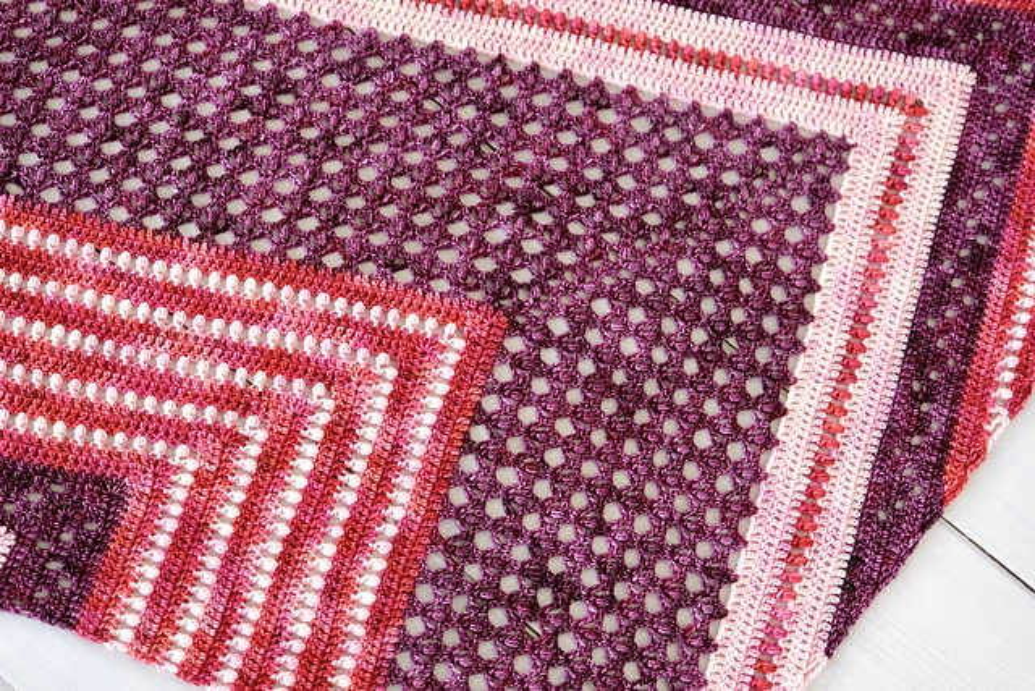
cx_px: 518
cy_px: 346
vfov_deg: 21.9
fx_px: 1783
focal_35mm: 62
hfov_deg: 32.4
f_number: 4
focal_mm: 41.1
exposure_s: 1/120
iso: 2000
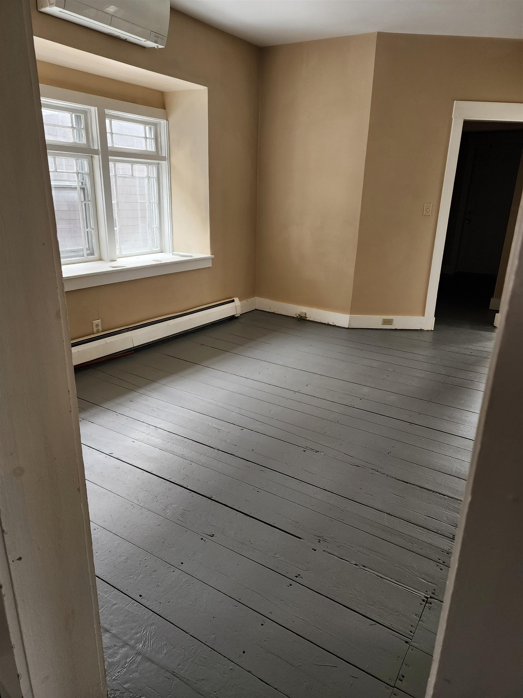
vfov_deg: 73.9
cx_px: 262
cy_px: 349
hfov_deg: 58.9
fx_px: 463
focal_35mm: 23
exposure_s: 1/120
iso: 160
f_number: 1.8
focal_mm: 6.4
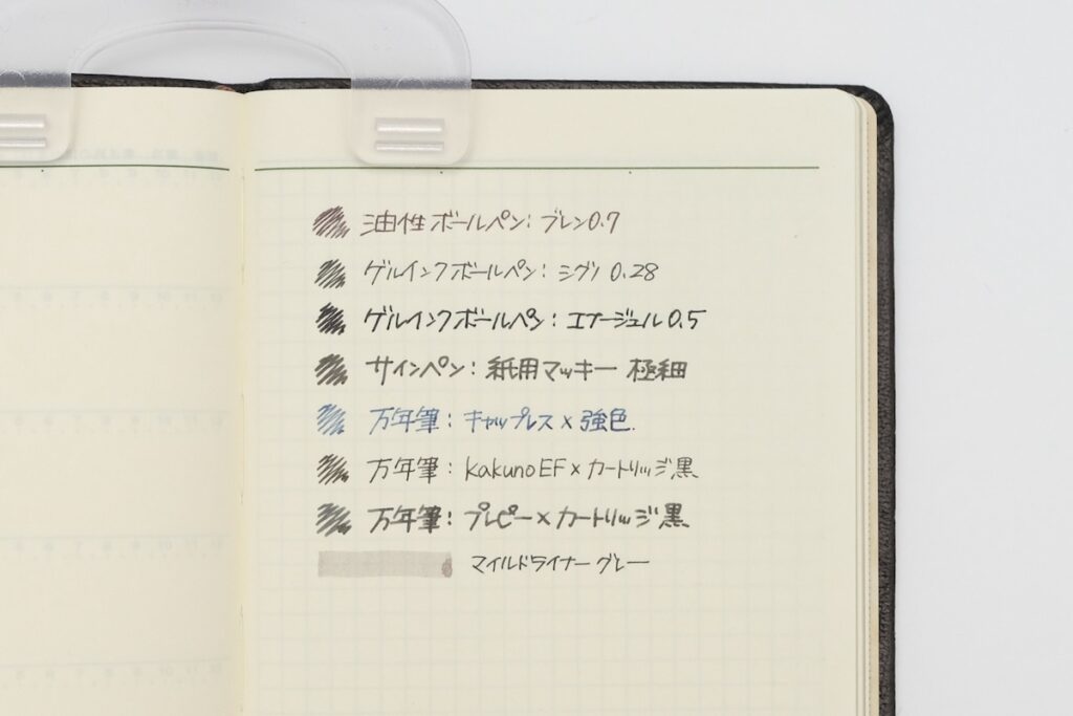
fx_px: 1043
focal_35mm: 35
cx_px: 536
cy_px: 358
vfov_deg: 37.9
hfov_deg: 54.4
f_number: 5.6
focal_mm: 23
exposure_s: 1/60
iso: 1250
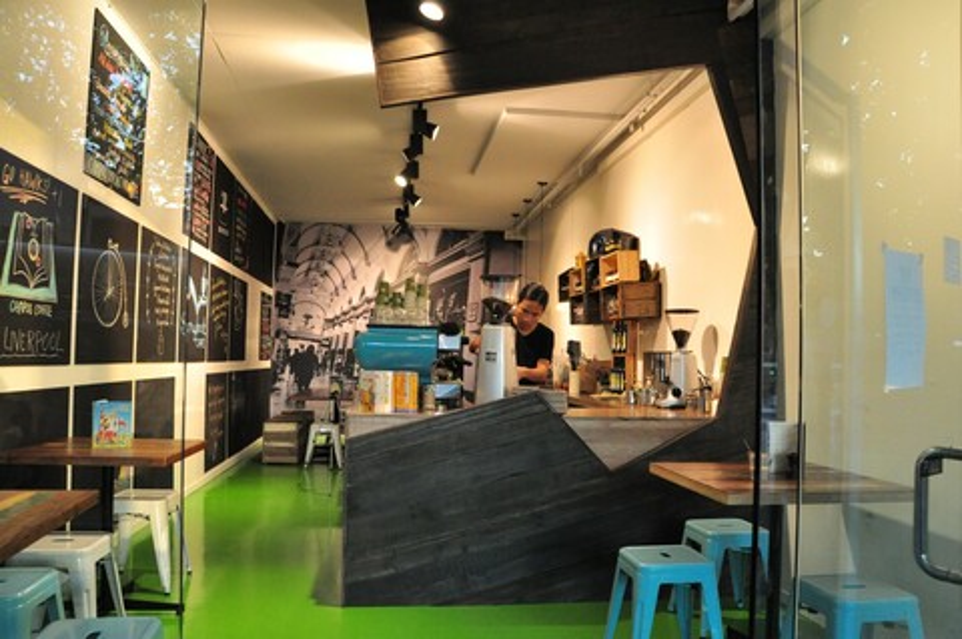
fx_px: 721
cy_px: 320
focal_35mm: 27
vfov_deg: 47.8
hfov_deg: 67.4
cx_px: 481
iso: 1600
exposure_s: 1/160
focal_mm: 18
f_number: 7.1
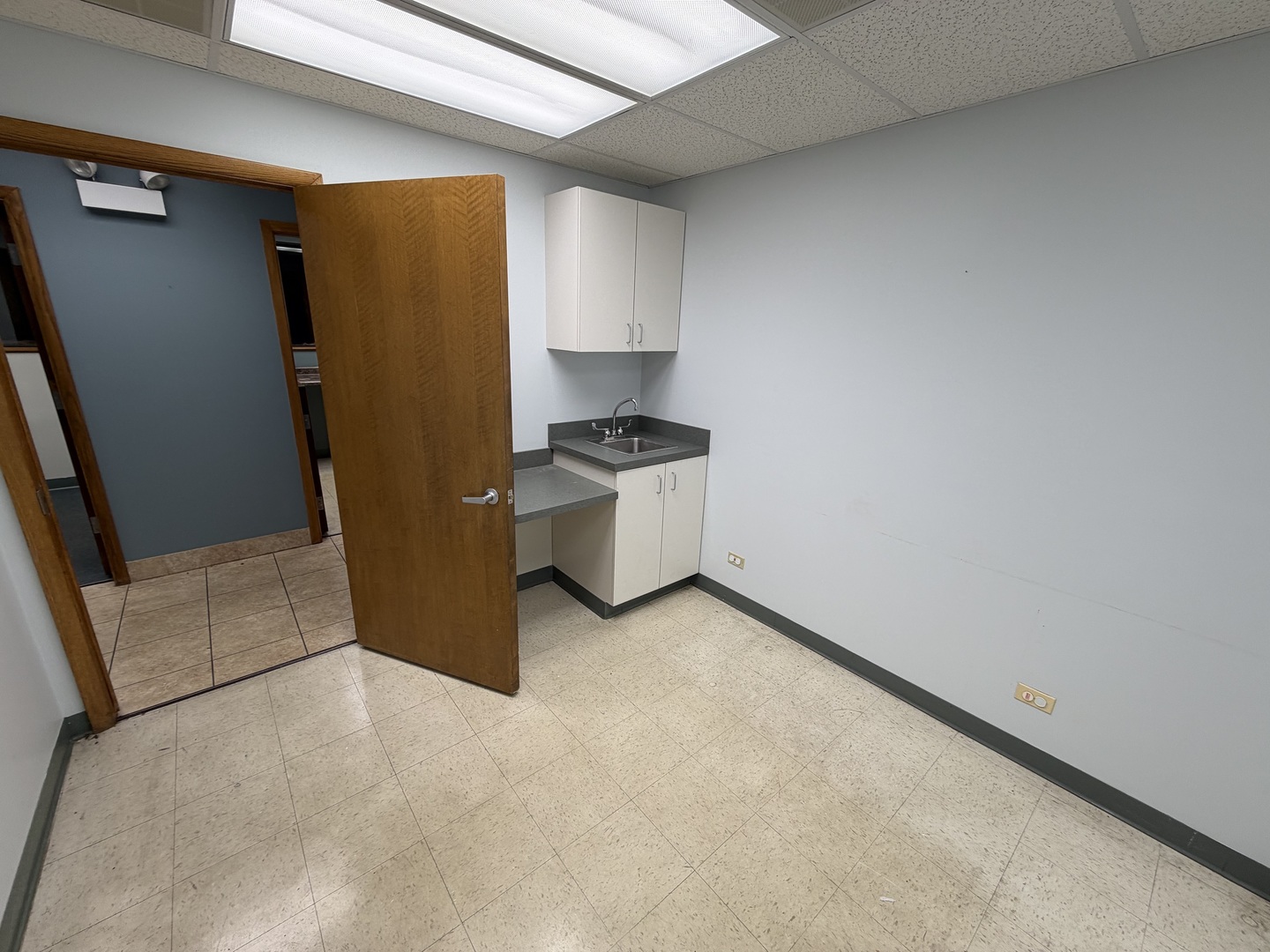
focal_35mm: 14
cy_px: 476
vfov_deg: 85.7
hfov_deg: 102.1
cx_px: 635
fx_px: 514
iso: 32
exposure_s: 1/120
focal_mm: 2.22
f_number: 2.2
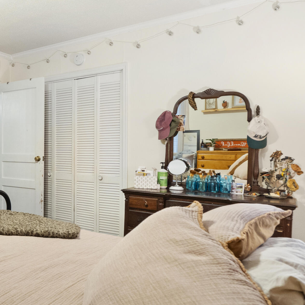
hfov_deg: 44.9
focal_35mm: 32
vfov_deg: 51.1
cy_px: 149
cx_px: 14
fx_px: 319
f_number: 5.6
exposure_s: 1/10
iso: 800
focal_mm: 13
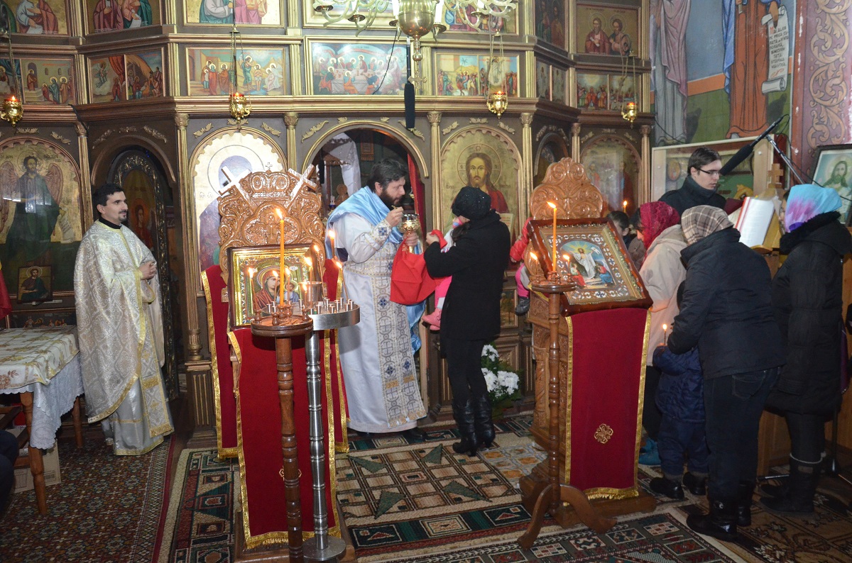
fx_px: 637
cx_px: 426
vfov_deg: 47.7
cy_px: 282
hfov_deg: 67.5
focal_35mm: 27
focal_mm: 18
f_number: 4
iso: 3200
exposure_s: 1/60
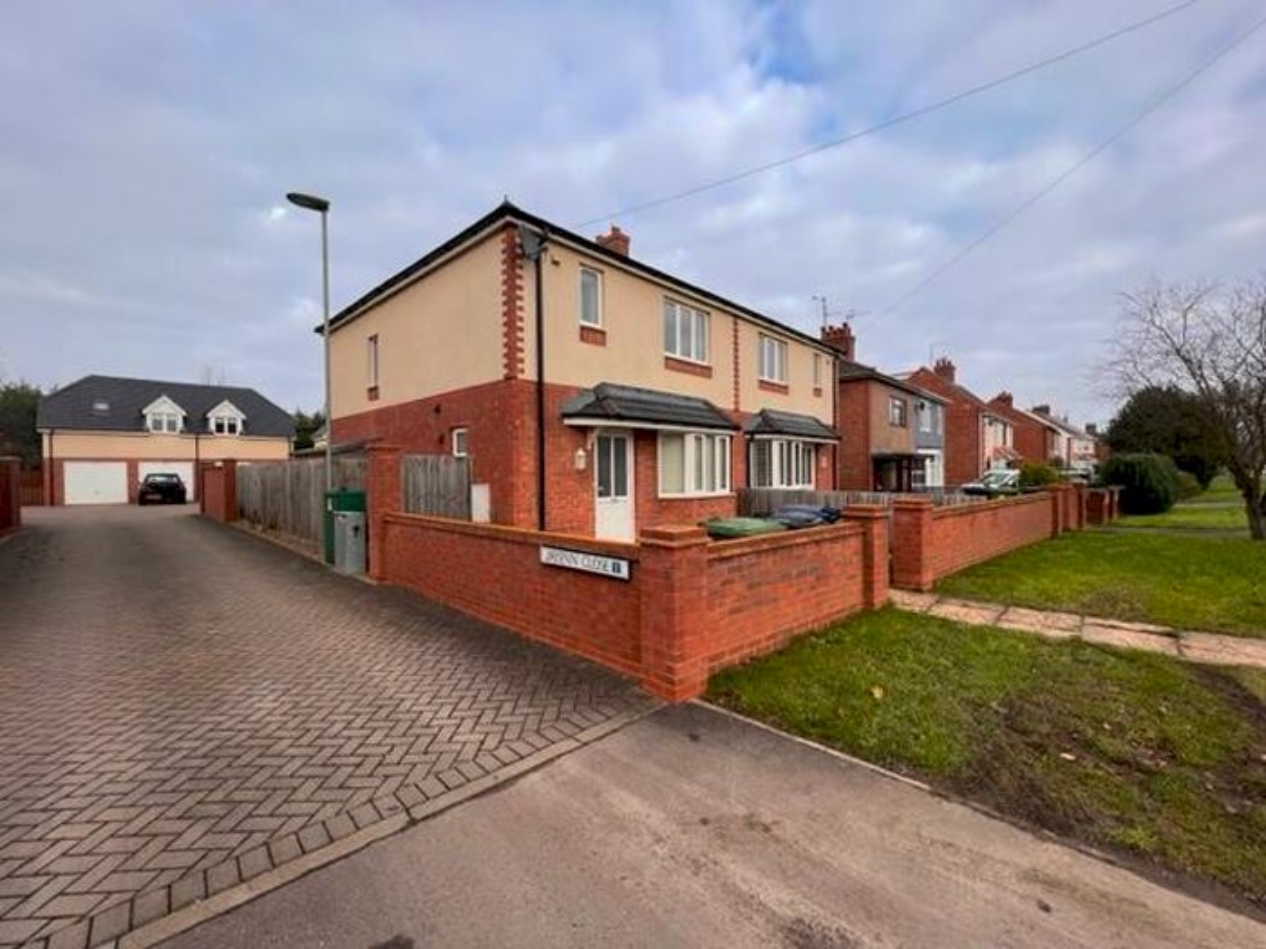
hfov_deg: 106.2
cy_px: 474
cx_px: 633
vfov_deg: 89.9
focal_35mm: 13
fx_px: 475
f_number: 1.8
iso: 32
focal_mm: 1.57
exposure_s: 1/317
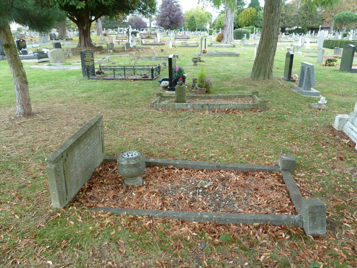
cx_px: 178
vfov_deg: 54.9
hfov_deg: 69.4
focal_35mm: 25
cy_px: 134
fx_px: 258
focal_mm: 4.1
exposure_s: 1/40
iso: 80
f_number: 3.3
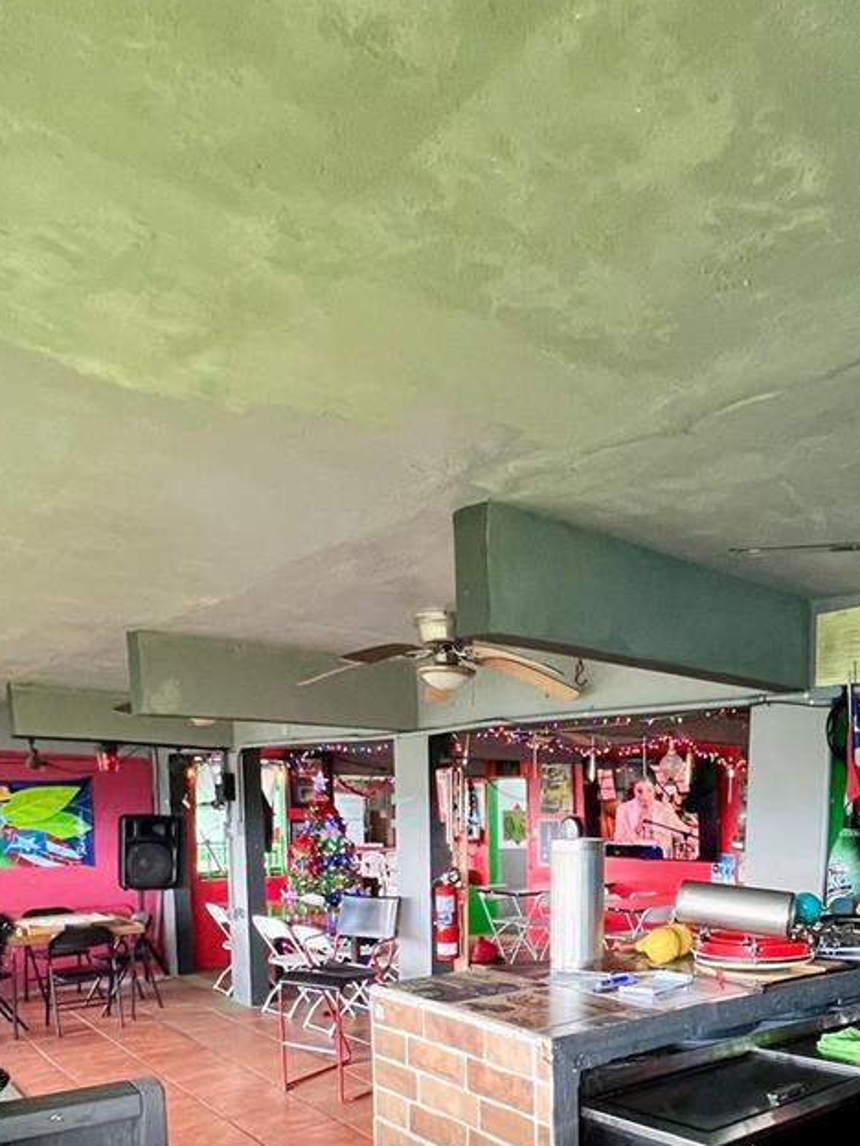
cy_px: 905
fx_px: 828
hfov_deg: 52.9
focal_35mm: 25
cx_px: 627
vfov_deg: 63.8
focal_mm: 1.57
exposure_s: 1/60
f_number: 1.8
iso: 320
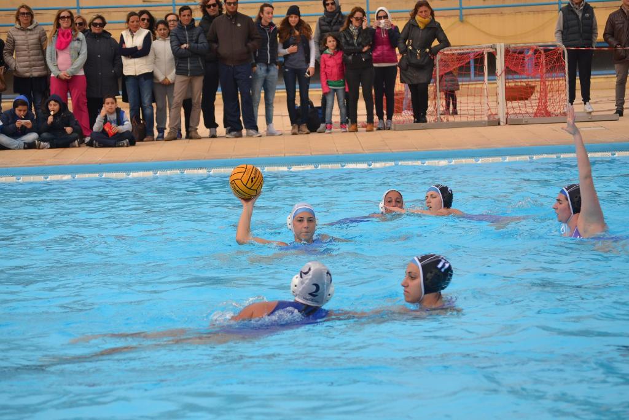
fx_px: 2411
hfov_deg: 14.9
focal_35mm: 138
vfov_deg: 9.9
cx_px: 314
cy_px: 210
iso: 400
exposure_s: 1/1600
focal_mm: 92
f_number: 6.3
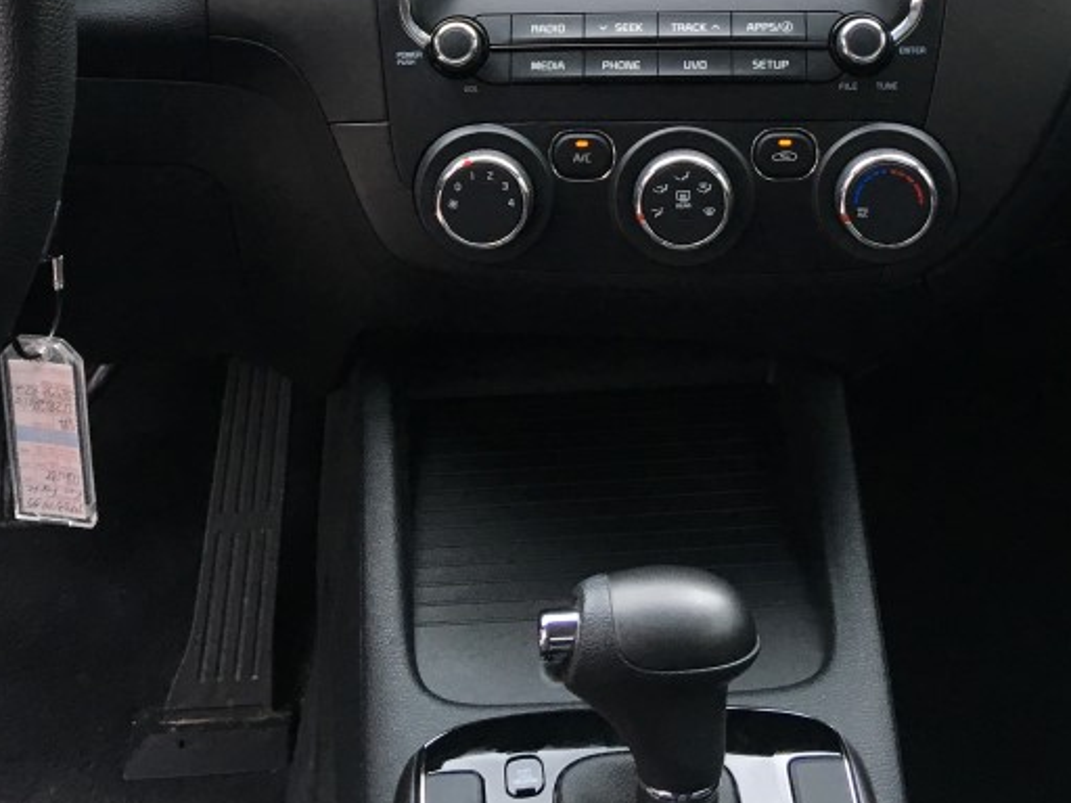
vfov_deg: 24.2
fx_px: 1794
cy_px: 15
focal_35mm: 58
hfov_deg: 33.2
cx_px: 544
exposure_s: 1/30
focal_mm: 4.15
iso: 40
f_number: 2.2
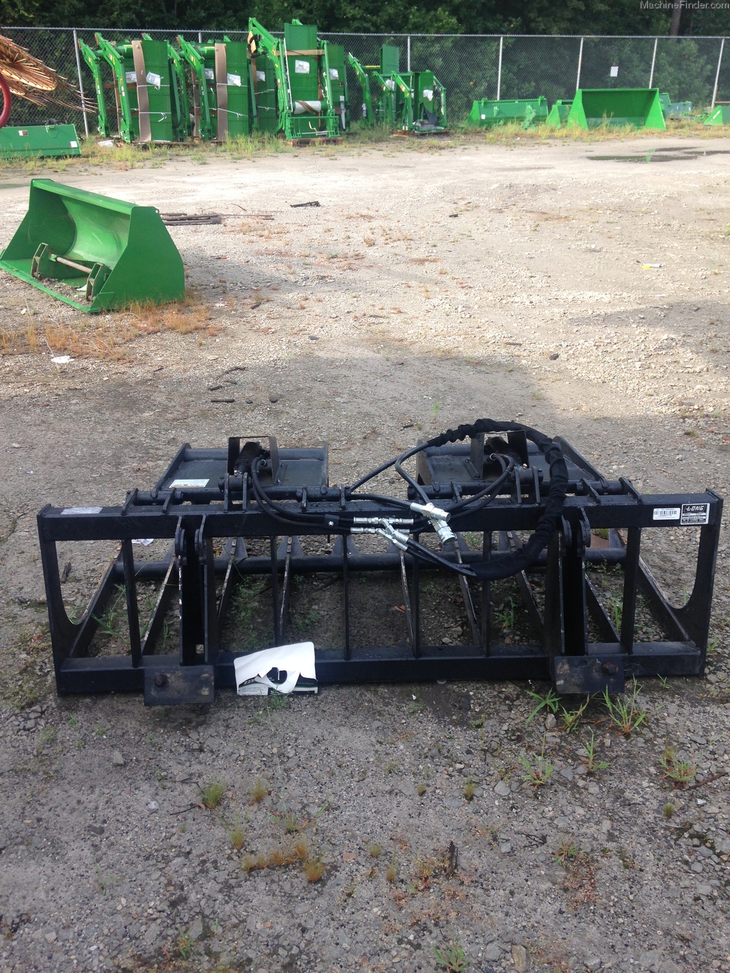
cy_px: 486
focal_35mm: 33
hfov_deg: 42.9
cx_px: 365
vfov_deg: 55.4
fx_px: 928
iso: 50
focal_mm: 4.12
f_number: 2.4
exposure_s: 1/444
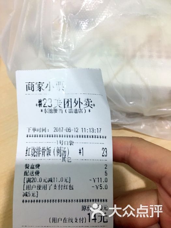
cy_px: 114
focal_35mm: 29
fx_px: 191
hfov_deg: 48.2
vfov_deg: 61.7
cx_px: 86
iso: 64
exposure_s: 1/17
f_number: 2.2
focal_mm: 4.15
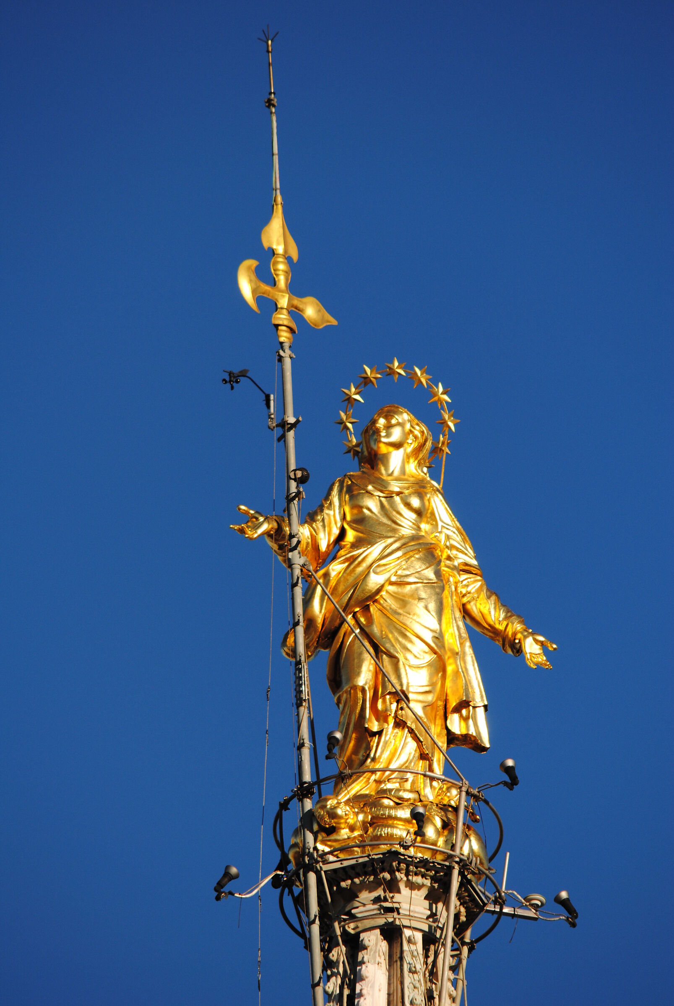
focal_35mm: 525
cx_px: 337
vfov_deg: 3.9
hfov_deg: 2.6
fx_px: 14698
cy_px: 503
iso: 200
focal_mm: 350
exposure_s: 1/1000
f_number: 6
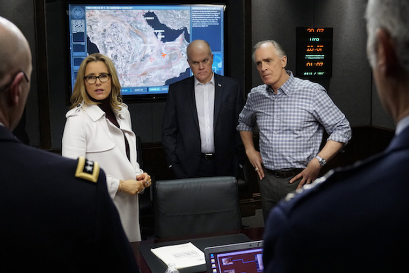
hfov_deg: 44.0
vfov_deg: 30.2
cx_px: 203
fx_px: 506
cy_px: 137
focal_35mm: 45
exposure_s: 1/125
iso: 3200
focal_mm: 29
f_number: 4
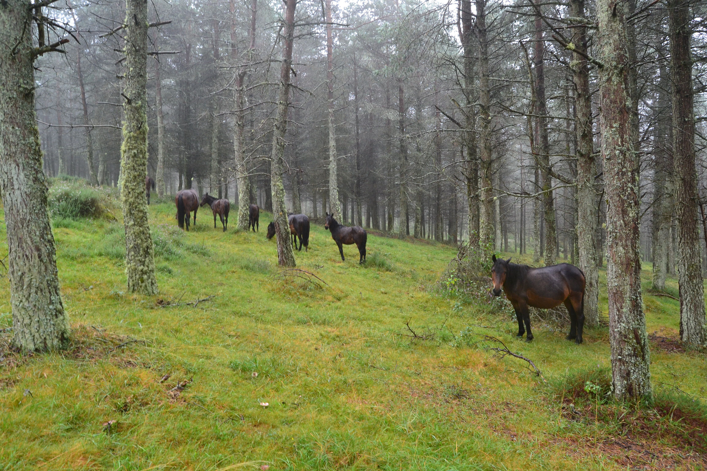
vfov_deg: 47.9
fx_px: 530
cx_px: 354
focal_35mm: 27
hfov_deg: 67.4
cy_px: 236
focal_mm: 18
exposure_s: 1/60
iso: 800
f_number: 7.1
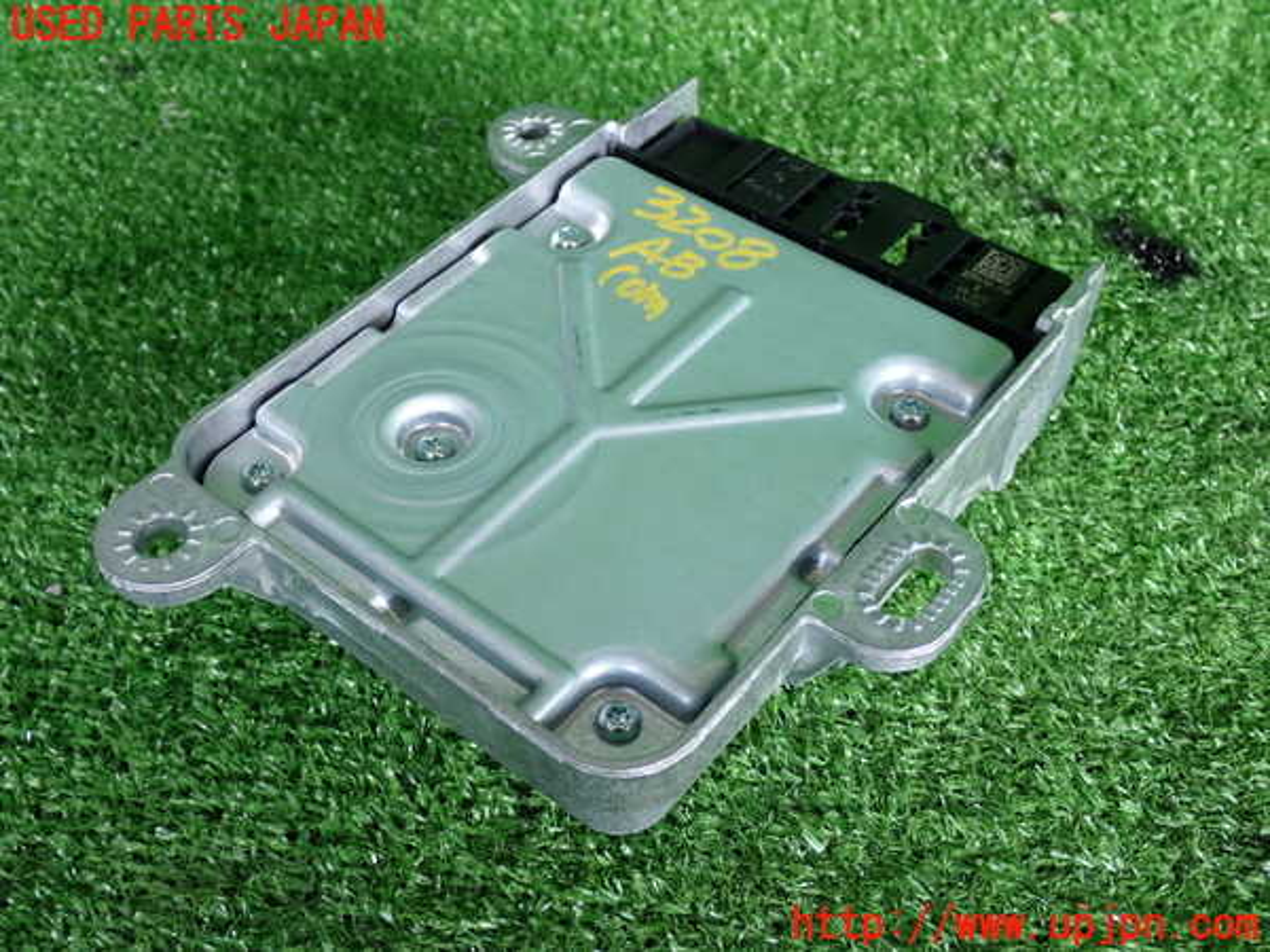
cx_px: 635
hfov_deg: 45.8
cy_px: 476
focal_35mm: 41
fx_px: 1504
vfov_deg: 35.1
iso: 200
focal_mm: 7.31
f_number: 2.8
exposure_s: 1/60
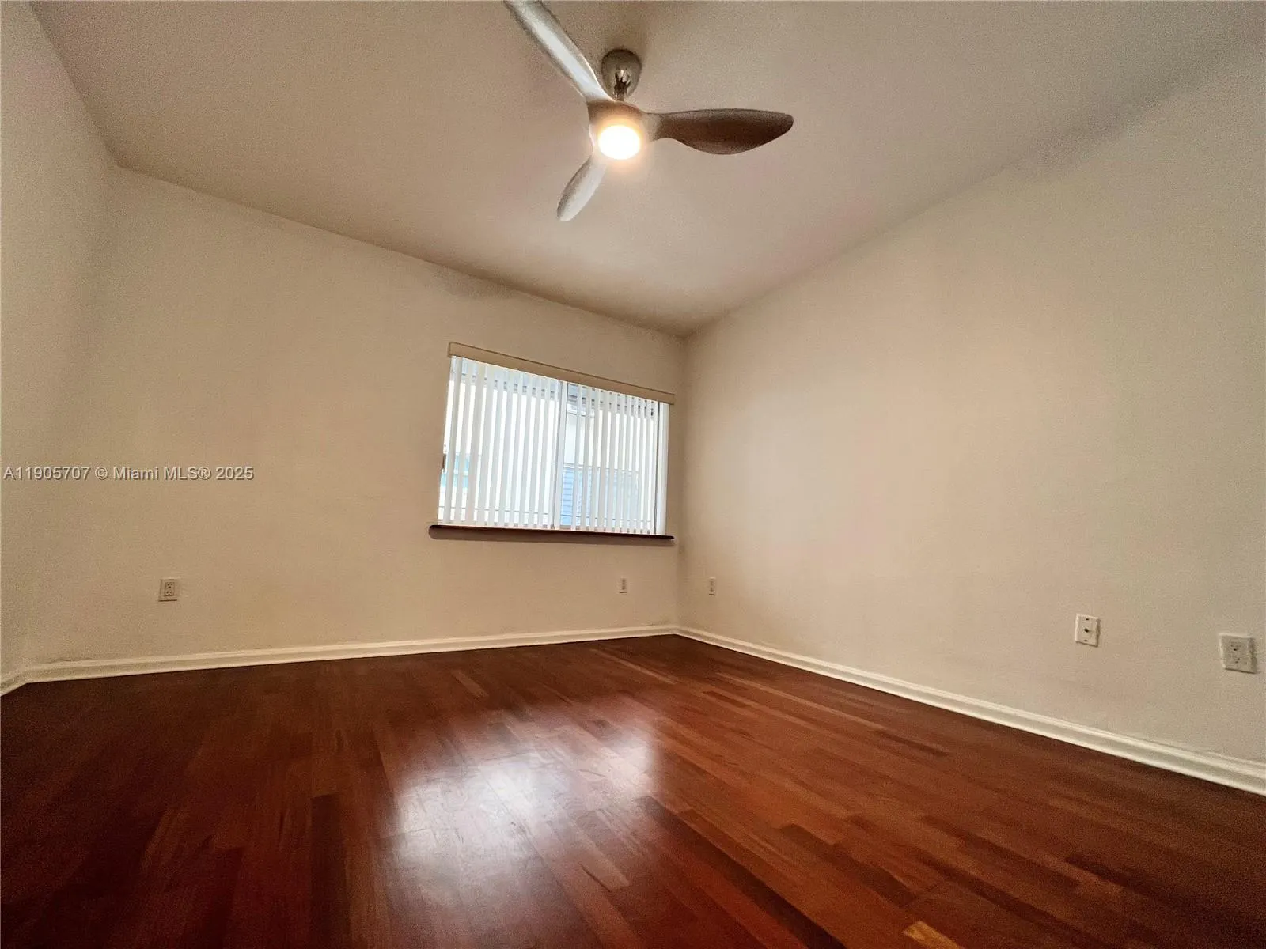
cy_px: 474
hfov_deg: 106.2
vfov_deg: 89.9
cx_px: 633
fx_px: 475
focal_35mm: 13
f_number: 1.8
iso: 250
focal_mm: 1.57
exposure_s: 1/120
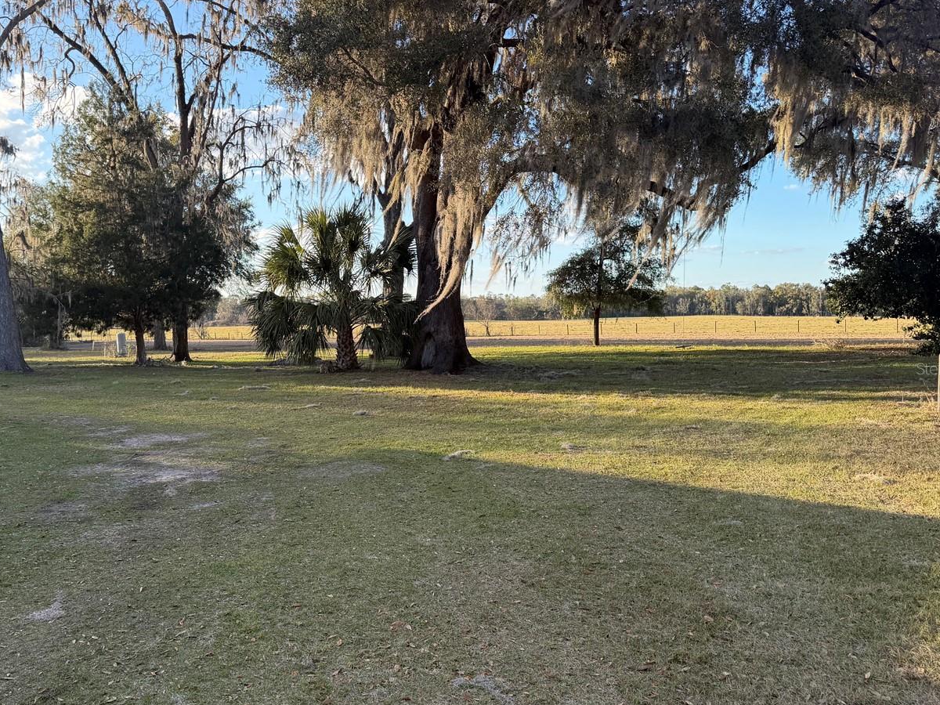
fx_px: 869
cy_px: 368
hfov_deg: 56.3
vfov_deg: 44.1
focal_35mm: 32
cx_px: 363
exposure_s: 1/1122
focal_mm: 6.76
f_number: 1.78
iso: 100
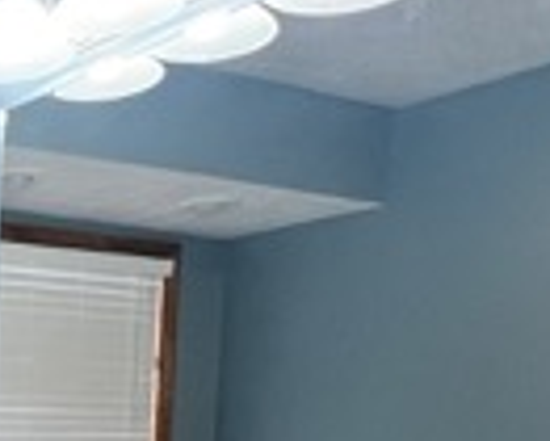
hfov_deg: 22.9
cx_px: -336
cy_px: 592
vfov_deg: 21.9
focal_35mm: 62
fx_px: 1010
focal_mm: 1.57
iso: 125
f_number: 1.8
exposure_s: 1/120
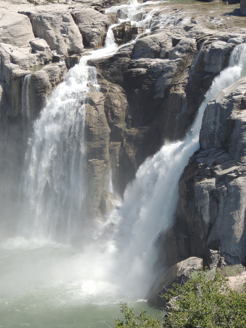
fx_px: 948
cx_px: 123
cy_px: 164
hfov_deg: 14.8
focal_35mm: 100
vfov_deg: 19.6
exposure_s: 1/640
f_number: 4.1
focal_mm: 17.8
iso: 100
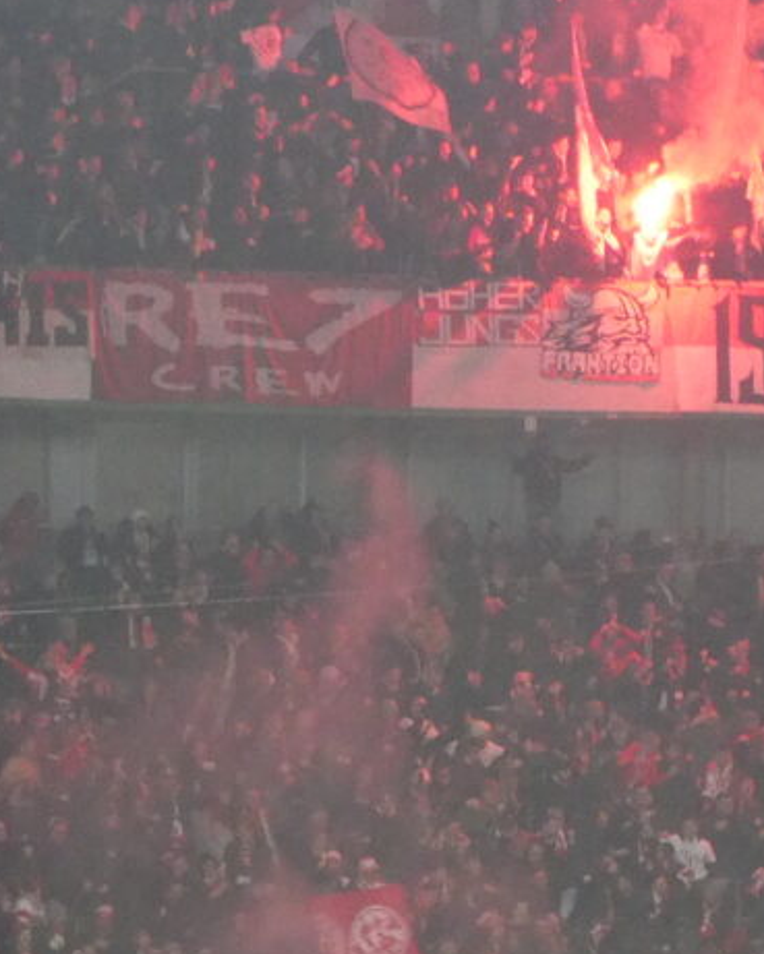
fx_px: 12913
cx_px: 849
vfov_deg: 4.2
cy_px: 966
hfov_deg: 3.4
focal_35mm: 457
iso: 500
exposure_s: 1/80
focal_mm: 24.2
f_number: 5.3
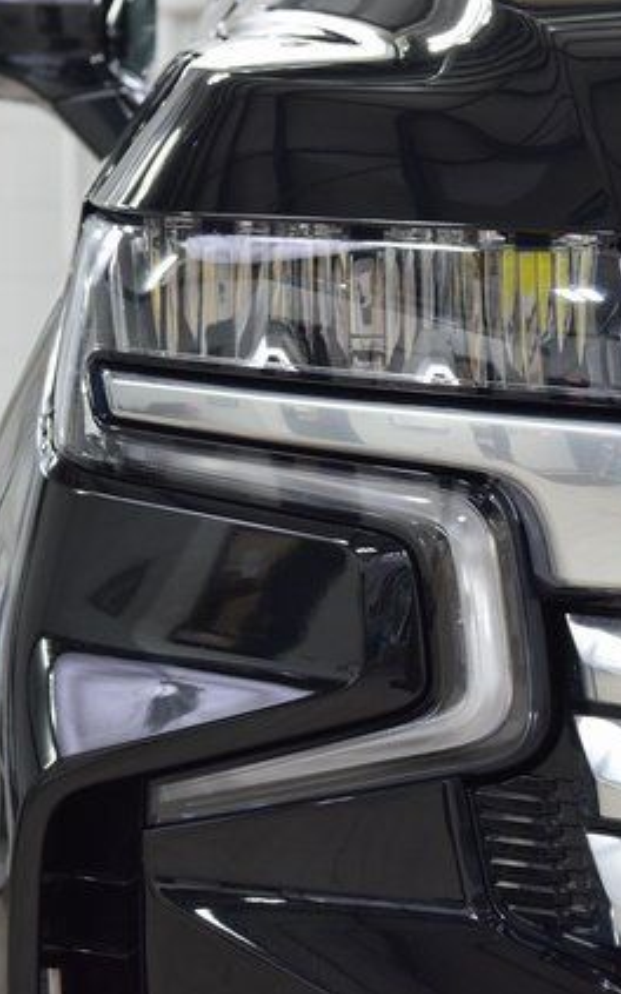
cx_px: 386
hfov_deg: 8.1
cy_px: 497
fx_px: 4391
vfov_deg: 12.9
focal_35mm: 162
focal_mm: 70
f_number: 6.3
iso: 1600
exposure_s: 1/30
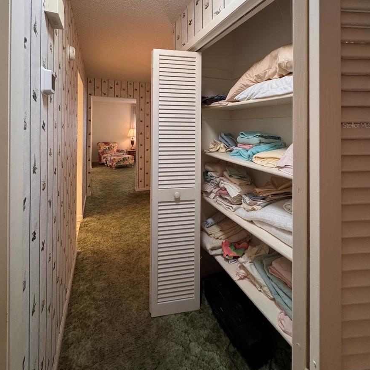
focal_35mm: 17
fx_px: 206
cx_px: 182
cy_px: 125
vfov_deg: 81.3
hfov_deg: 84.0
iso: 320
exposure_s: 1/60
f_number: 2.2
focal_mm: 2.22
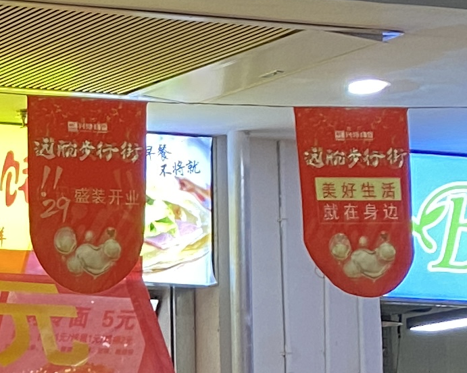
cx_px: -790
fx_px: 2046
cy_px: 428
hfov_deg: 10.5
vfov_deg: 10.3
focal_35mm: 148
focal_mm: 4.25
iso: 100
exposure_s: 1/50
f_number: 1.8
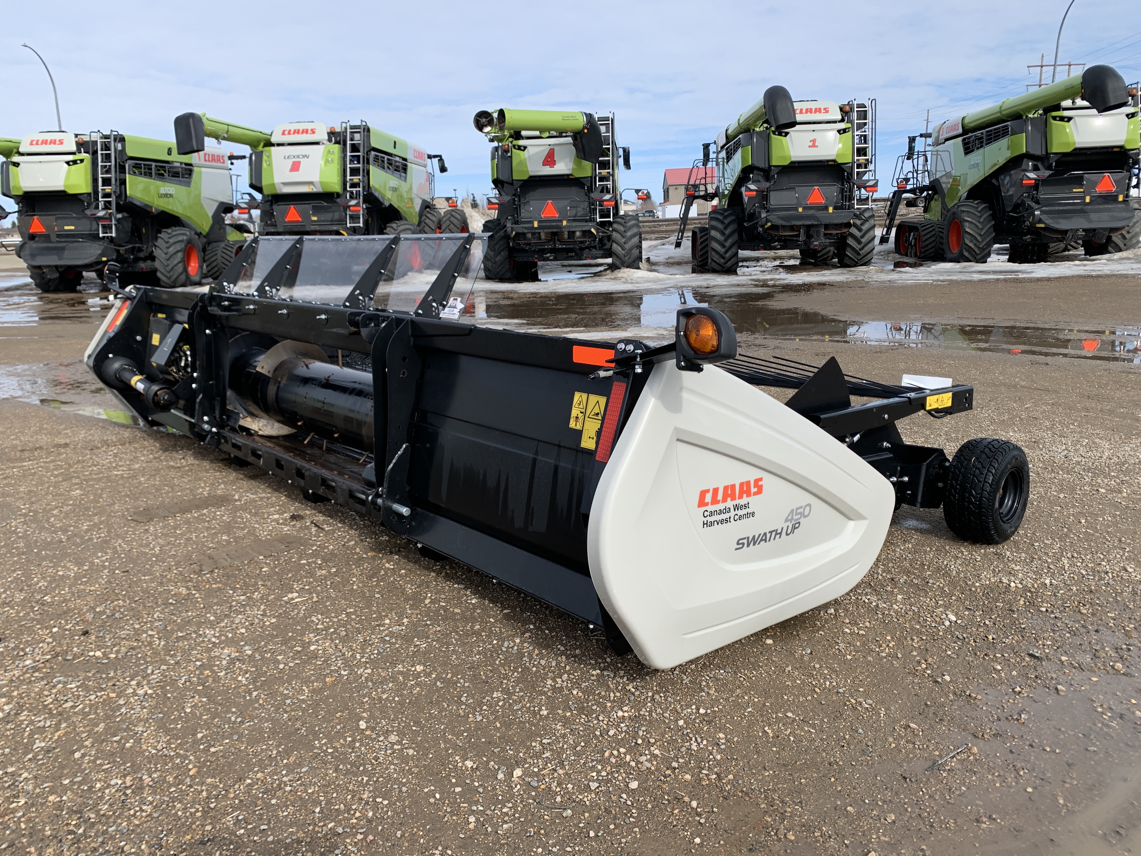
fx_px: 857
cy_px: 428
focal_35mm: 26
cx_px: 570
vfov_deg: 53.1
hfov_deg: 67.3
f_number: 1.8
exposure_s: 1/3086
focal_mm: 4.25
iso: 25
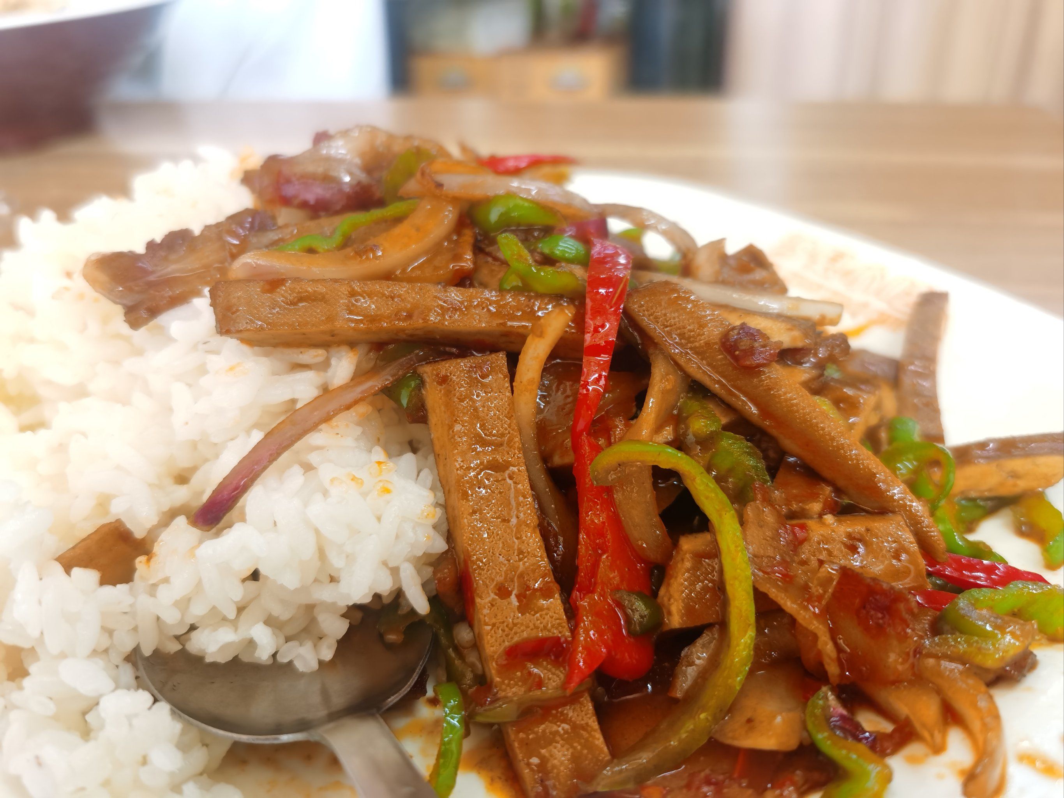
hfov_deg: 65.3
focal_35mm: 27
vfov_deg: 51.4
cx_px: 532
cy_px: 399
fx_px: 830
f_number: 1.6
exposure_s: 1/100
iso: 160
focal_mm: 5.56
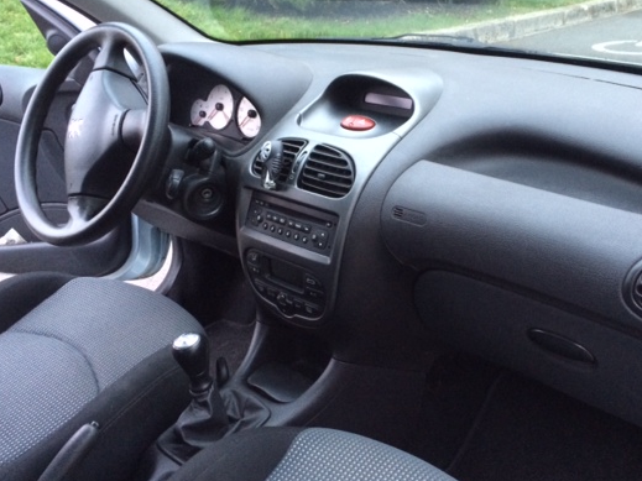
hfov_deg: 49.9
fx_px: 686
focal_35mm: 37
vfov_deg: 38.6
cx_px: 375
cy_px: 231
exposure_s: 1/30
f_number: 2.2
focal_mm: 4.12
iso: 250
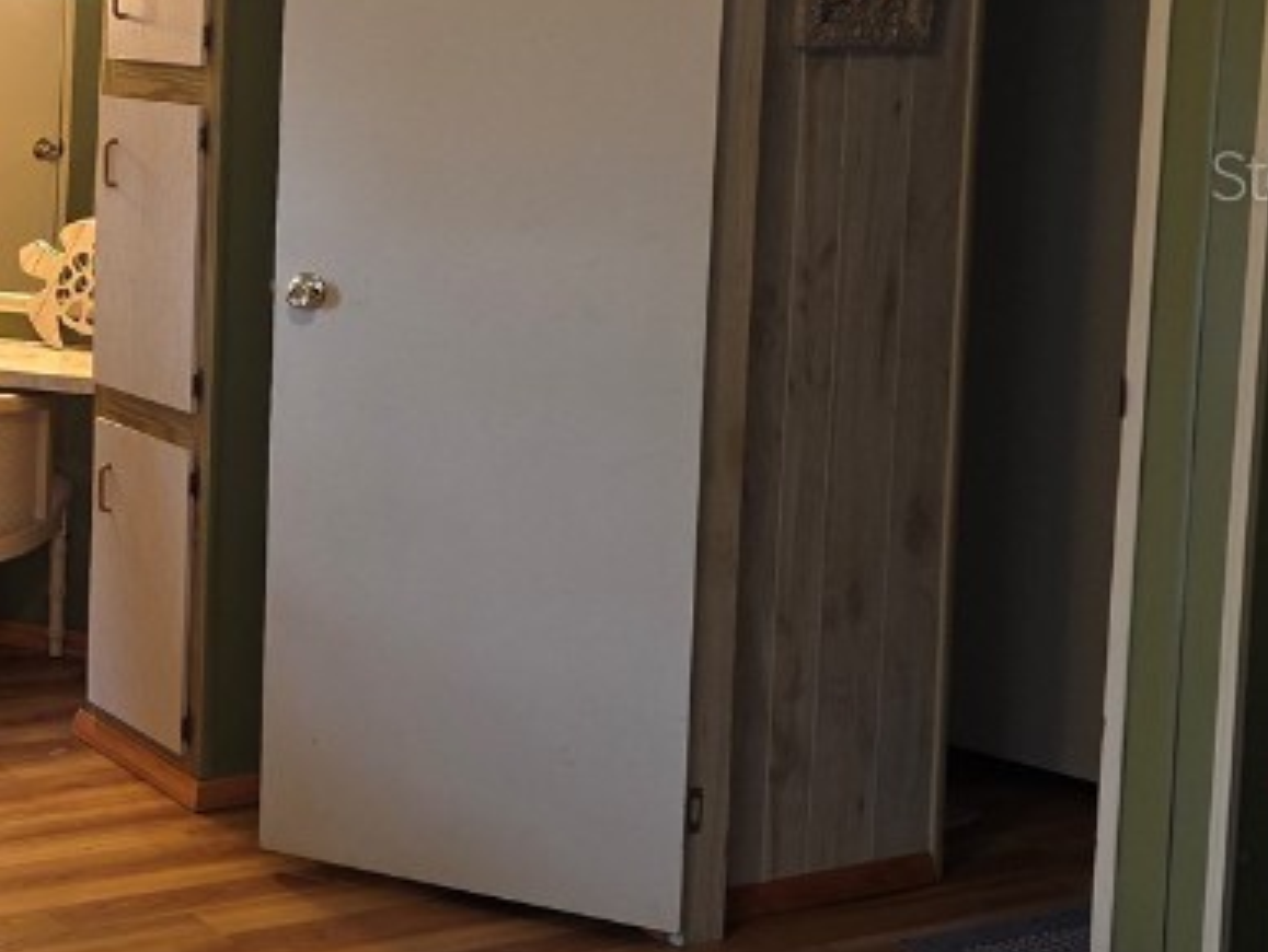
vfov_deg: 23.7
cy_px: 174
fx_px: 2236
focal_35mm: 61
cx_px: -161
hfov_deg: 28.5
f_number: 1.7
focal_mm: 6.3
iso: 100
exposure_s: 1/40
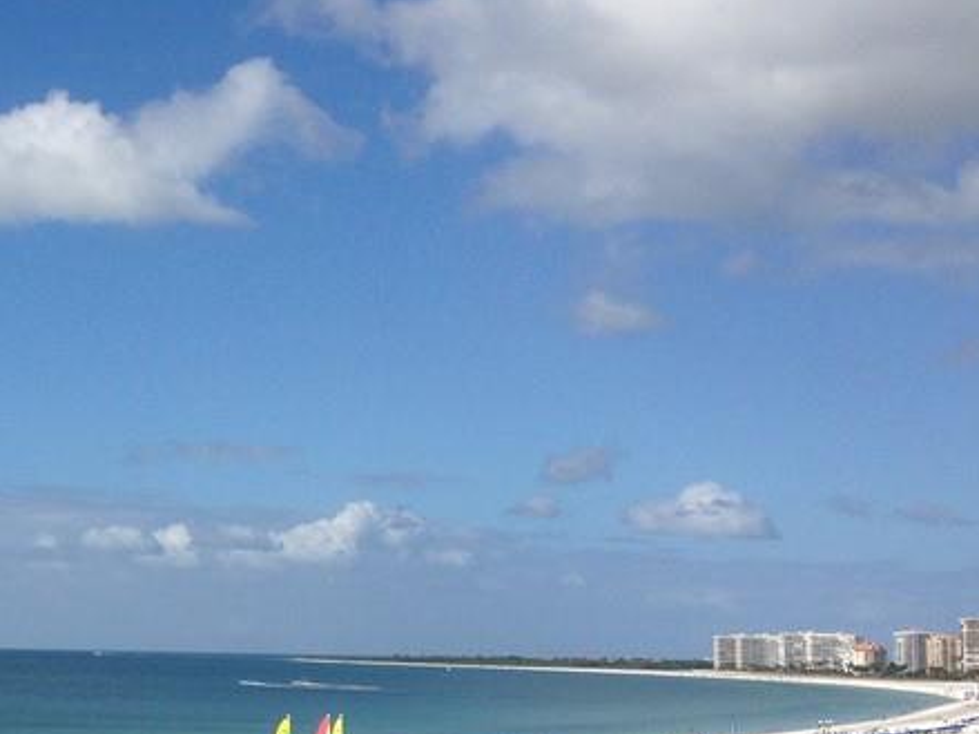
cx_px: -38
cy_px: 482
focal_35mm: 77
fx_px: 2177
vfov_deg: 19.1
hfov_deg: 24.0
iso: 50
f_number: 2.4
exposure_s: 1/3390
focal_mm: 4.12
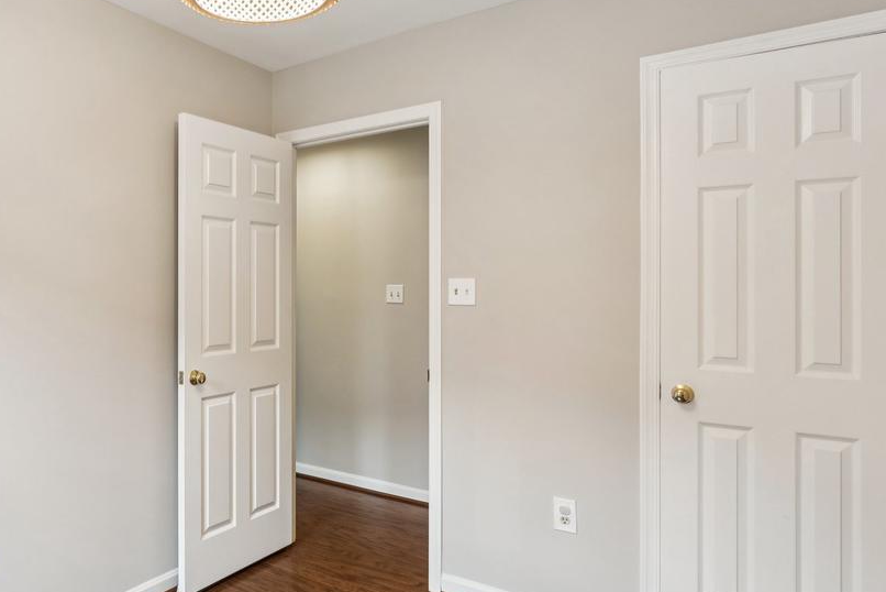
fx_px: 642
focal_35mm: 26
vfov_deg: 49.5
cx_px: 235
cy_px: 300
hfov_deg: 65.5
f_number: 8
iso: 200
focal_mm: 14.6
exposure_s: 1/6
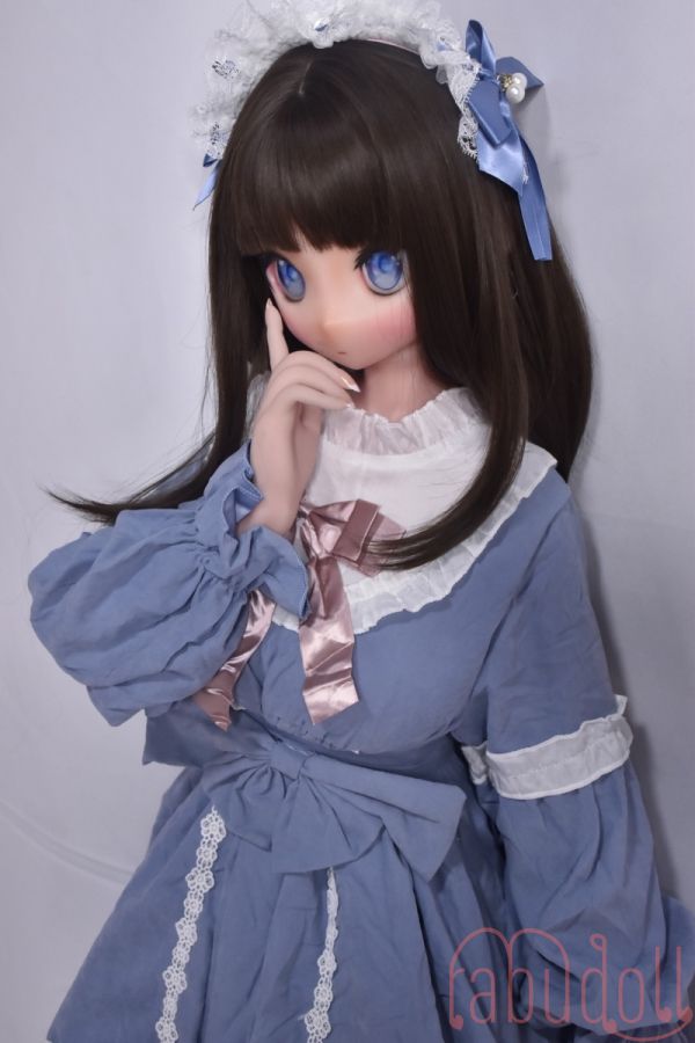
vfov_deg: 43.6
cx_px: 348
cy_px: 522
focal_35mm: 45
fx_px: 1303
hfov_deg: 29.9
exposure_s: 1/80
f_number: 5.6
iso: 1000
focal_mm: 30
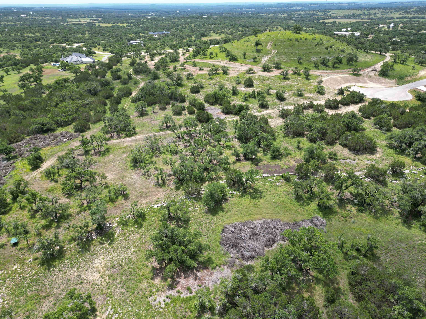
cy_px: 160
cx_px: 213
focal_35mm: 24
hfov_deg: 71.6
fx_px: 295
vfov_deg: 56.8
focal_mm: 6.72
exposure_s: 1/1500
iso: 100
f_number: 1.7
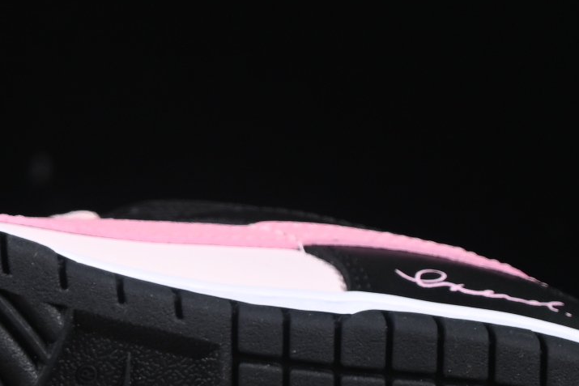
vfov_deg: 4.7
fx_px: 4697
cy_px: 276
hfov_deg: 7.0
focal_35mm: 292
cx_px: 0
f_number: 6.3
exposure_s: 1/60
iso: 160
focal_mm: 50
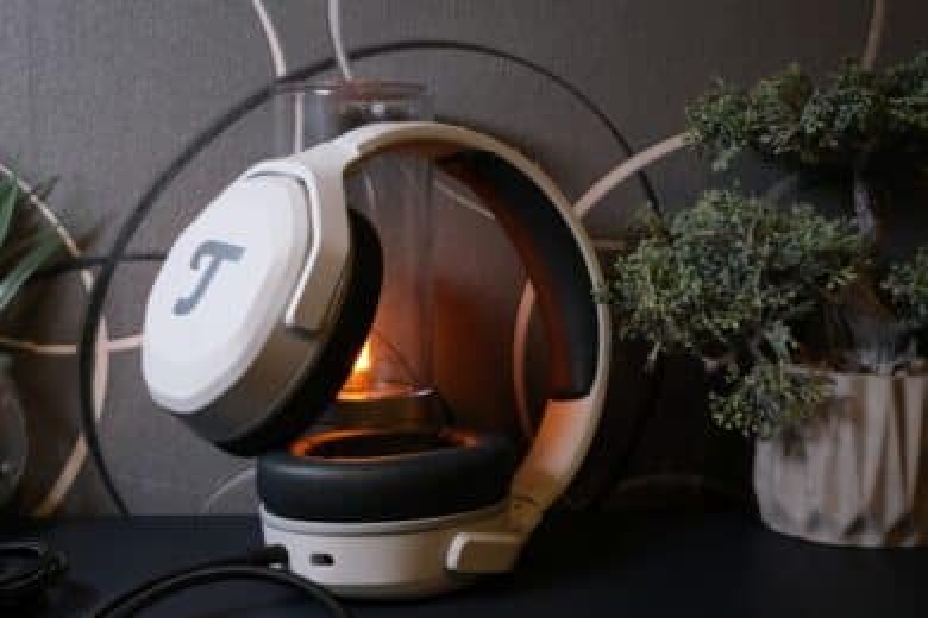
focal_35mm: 48
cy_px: 309
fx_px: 1237
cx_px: 464
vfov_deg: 28.1
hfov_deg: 41.1
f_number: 8
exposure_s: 1/50
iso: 1600
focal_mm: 32.1
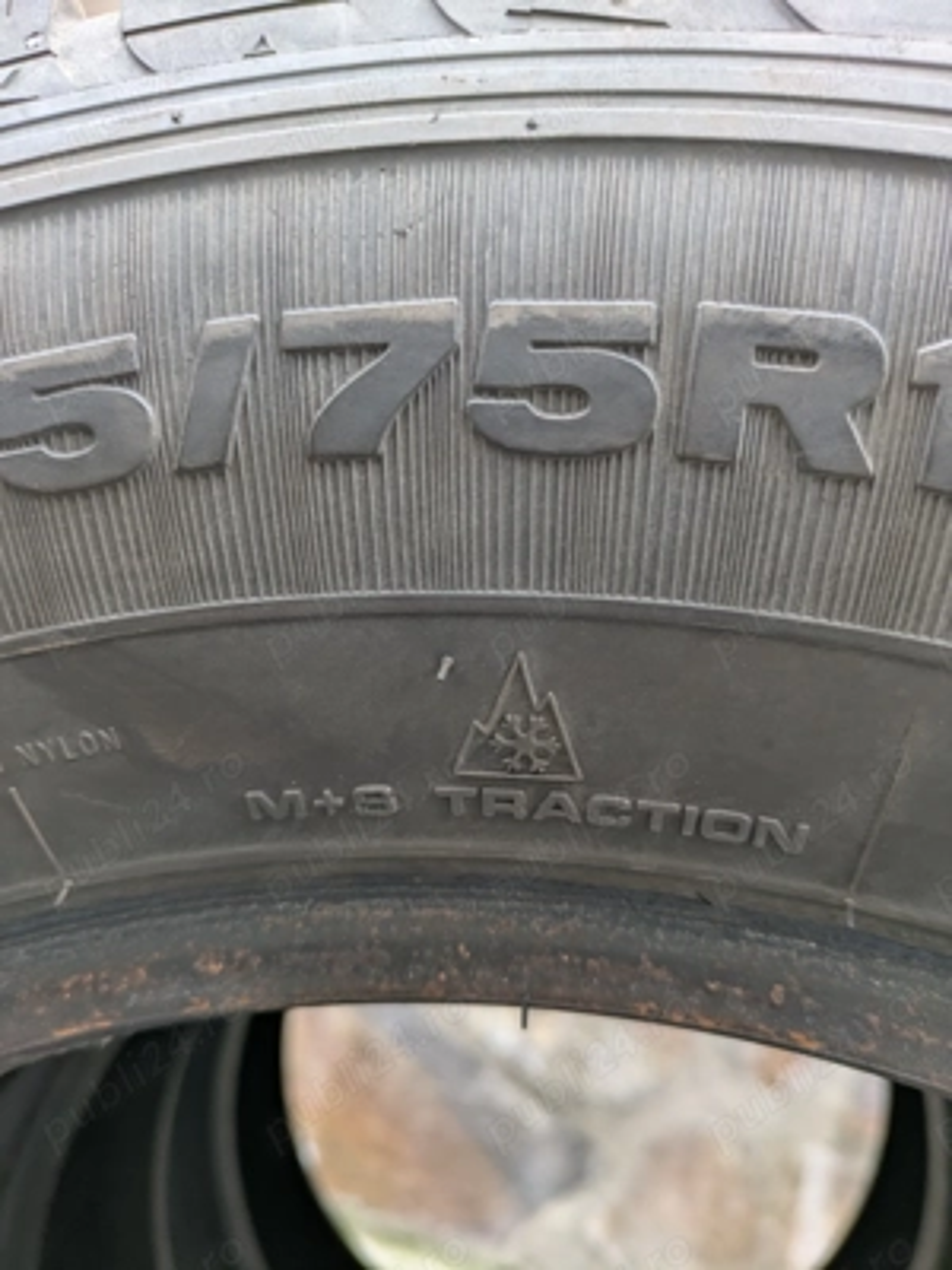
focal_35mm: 25
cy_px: 635
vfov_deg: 69.4
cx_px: 476
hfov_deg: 54.9
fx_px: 917
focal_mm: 5.43
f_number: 1.89
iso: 218
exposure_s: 1/100
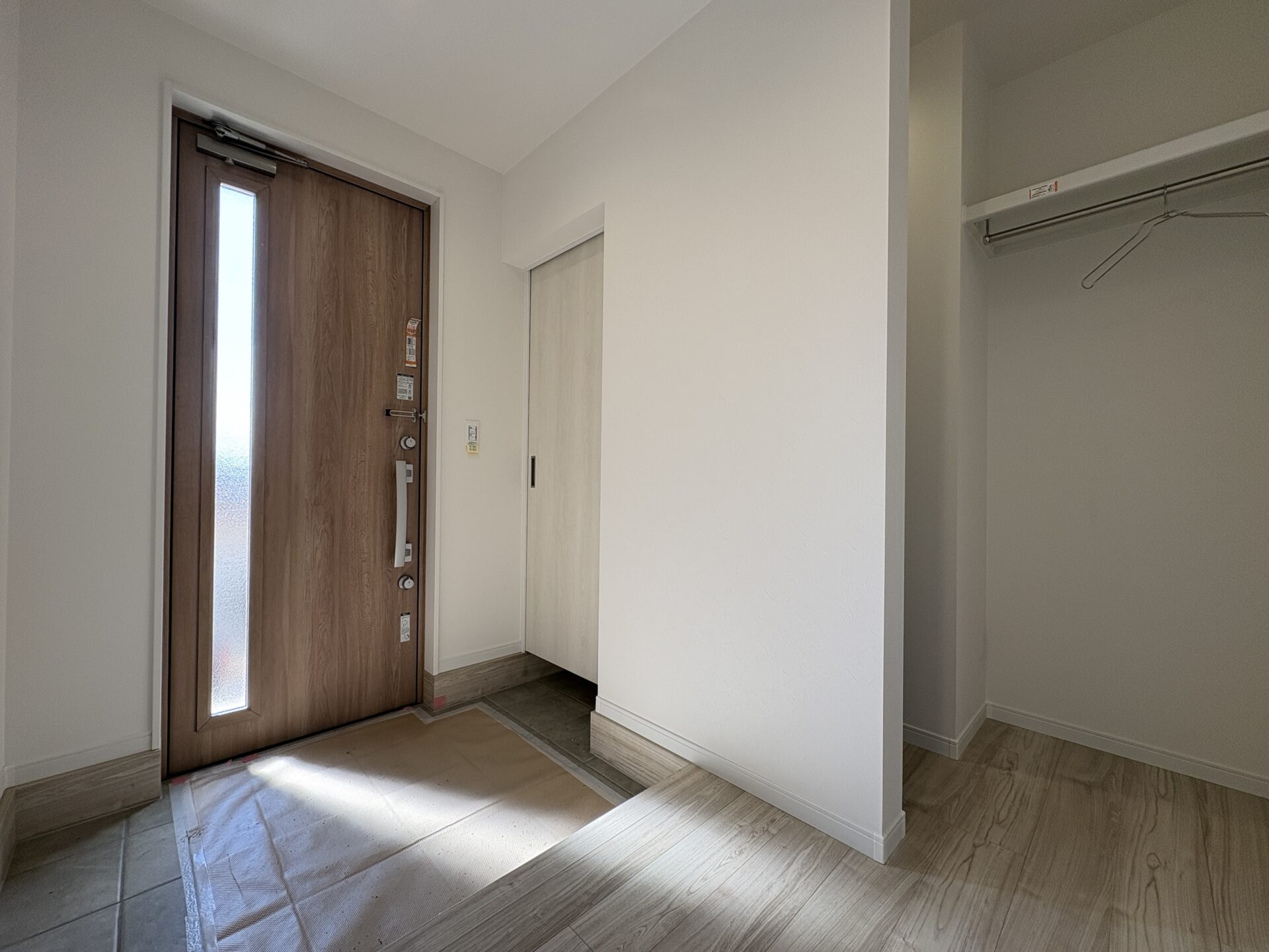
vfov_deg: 85.7
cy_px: 476
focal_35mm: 14
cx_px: 634
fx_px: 513
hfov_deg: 102.1
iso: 40
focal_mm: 2.22
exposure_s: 1/99
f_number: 2.2
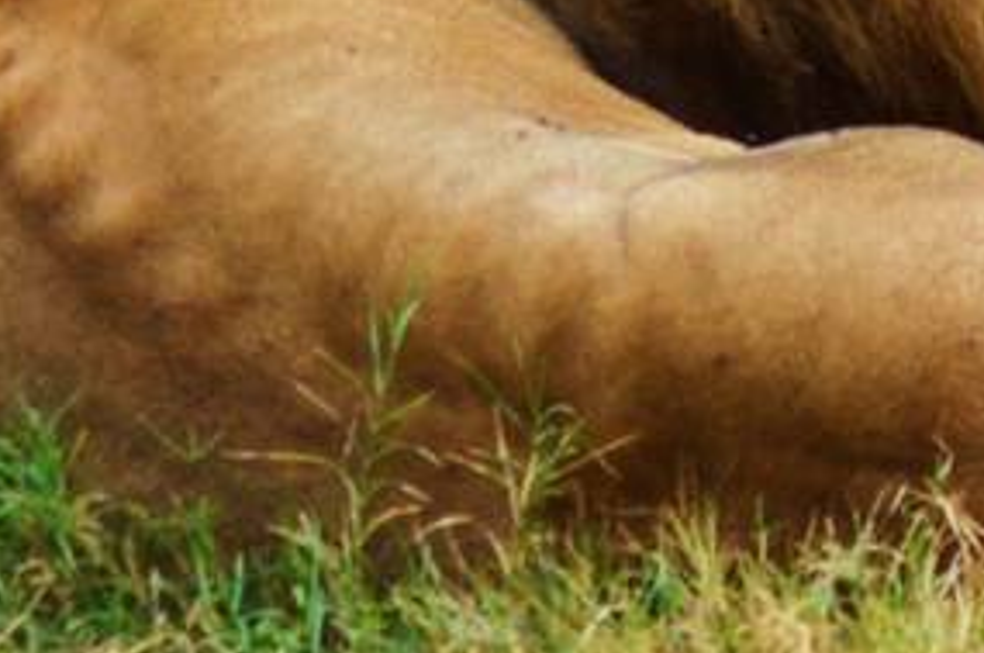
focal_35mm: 774
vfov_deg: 1.8
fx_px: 21120
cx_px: 1954
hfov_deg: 2.7
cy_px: -83
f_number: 5.6
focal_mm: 92
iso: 400
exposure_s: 1/500
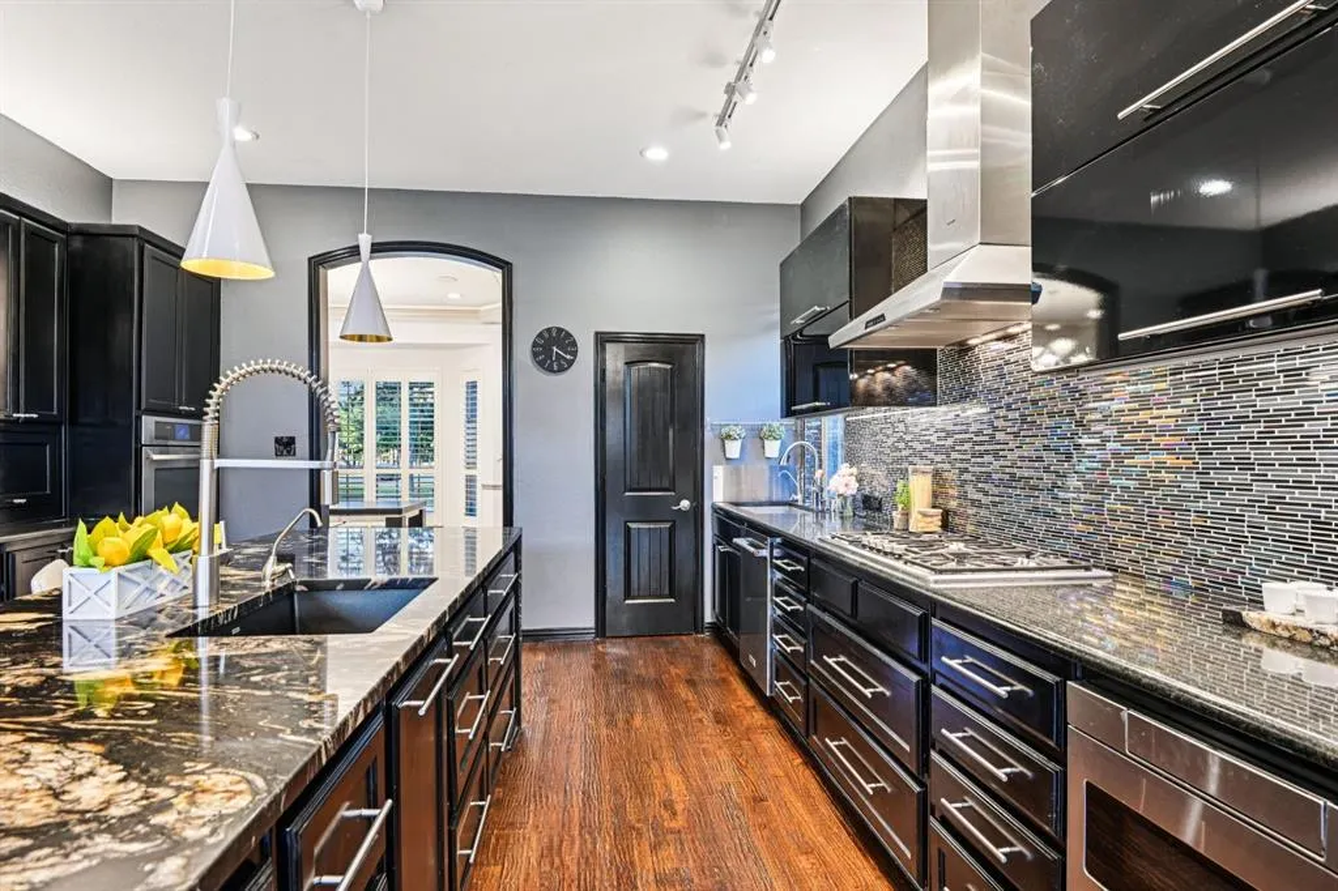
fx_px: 706
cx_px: 669
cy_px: 446
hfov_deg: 86.9
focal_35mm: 19
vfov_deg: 64.5
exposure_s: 1/3
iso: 400
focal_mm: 19
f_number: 8
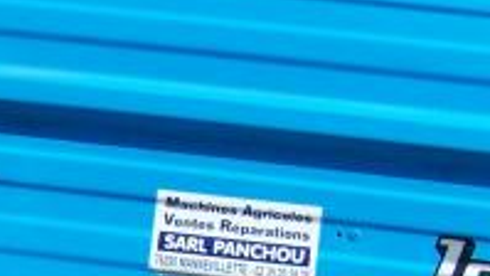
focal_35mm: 133
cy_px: 335
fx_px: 1728
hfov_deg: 15.7
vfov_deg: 9.0
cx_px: -59
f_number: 4
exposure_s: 1/750
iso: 80
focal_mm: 6.3
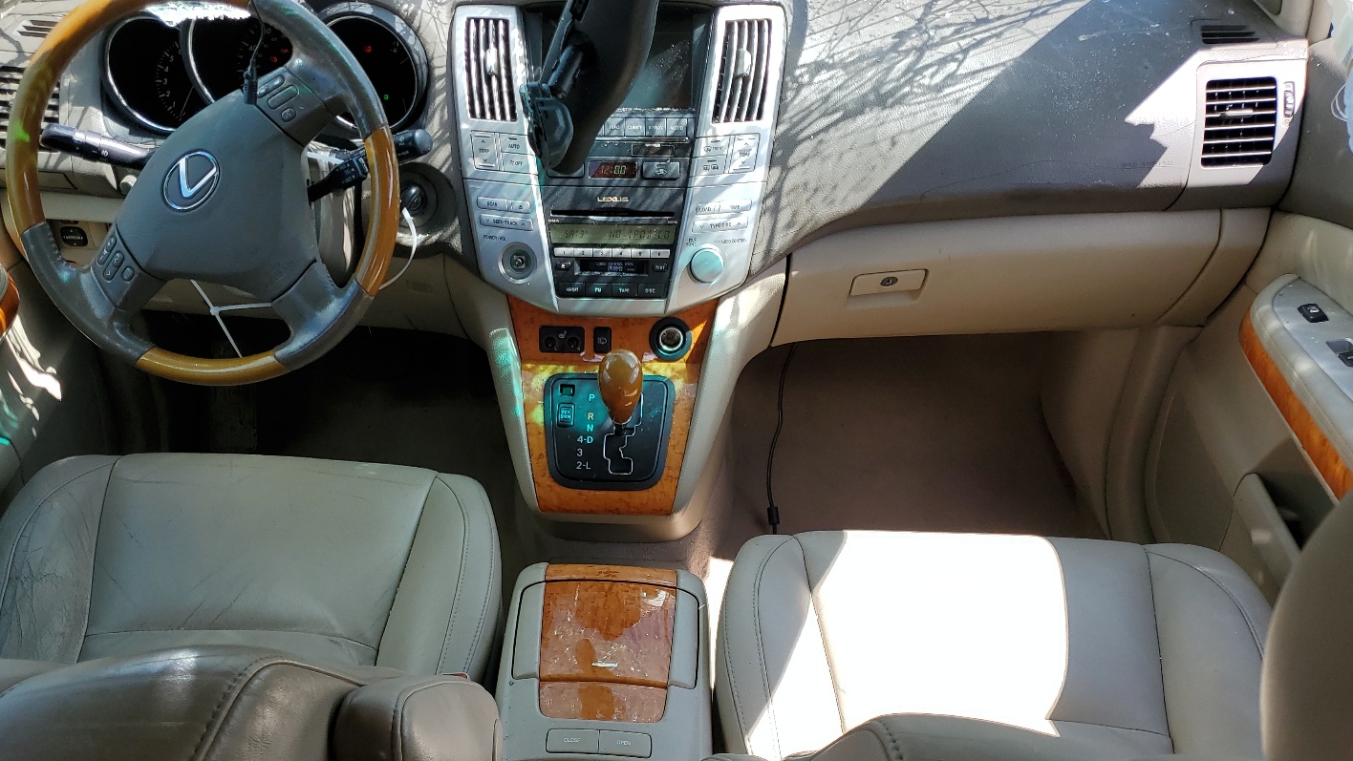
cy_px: 509
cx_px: 599
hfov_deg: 60.8
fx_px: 1148
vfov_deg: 36.3
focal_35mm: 32
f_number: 1.5
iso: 50
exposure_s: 1/833
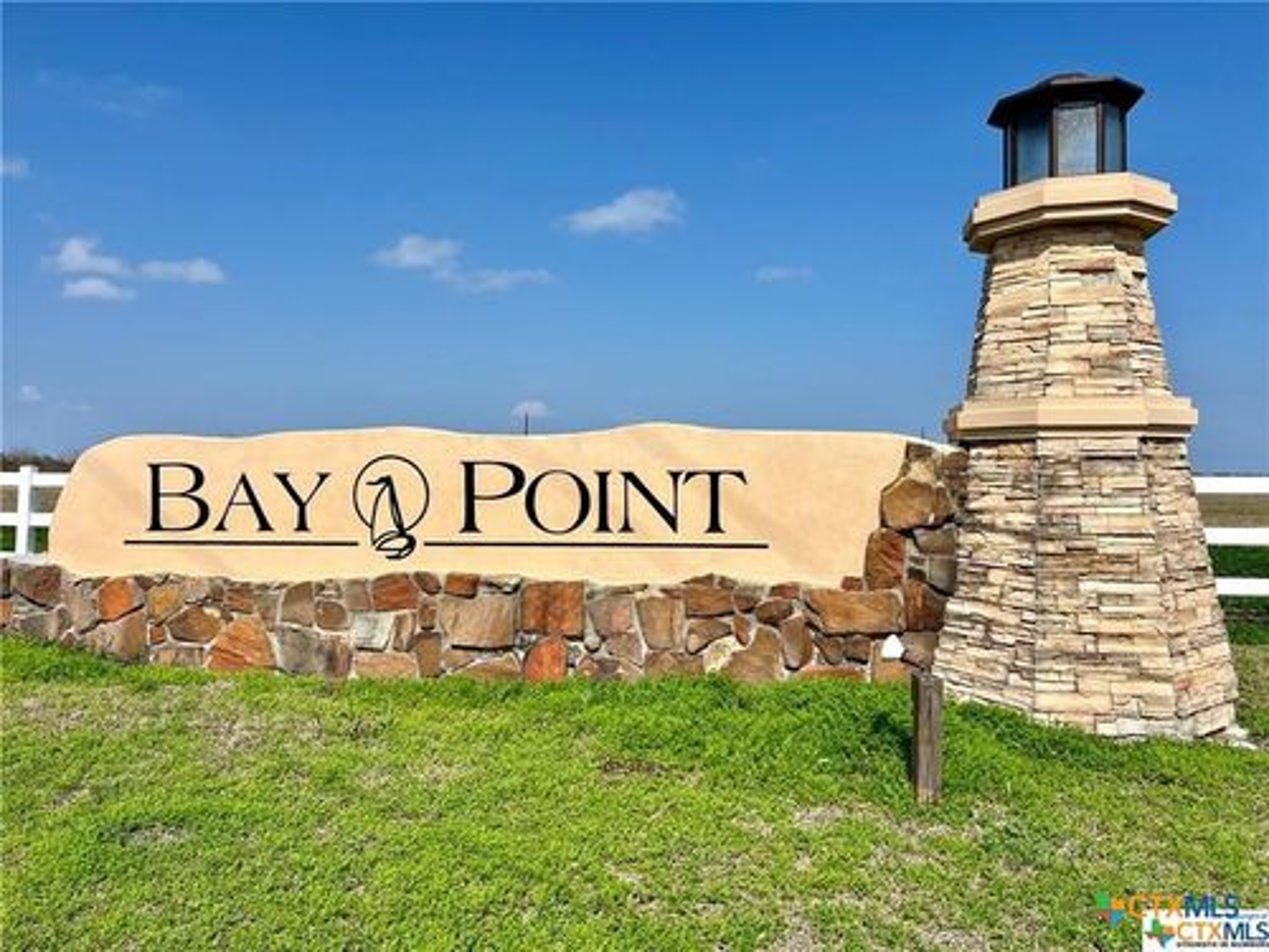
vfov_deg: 53.1
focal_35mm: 26
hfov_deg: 67.3
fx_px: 953
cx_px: 634
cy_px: 476
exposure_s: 1/8696
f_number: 1.5
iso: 50
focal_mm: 5.7
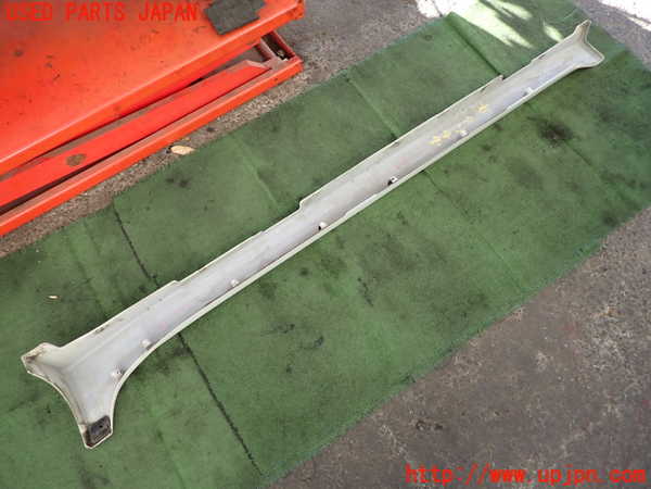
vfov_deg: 54.9
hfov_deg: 69.4
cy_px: 244
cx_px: 326
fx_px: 470
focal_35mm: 25
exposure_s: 1/125
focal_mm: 4.5
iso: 200
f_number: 2
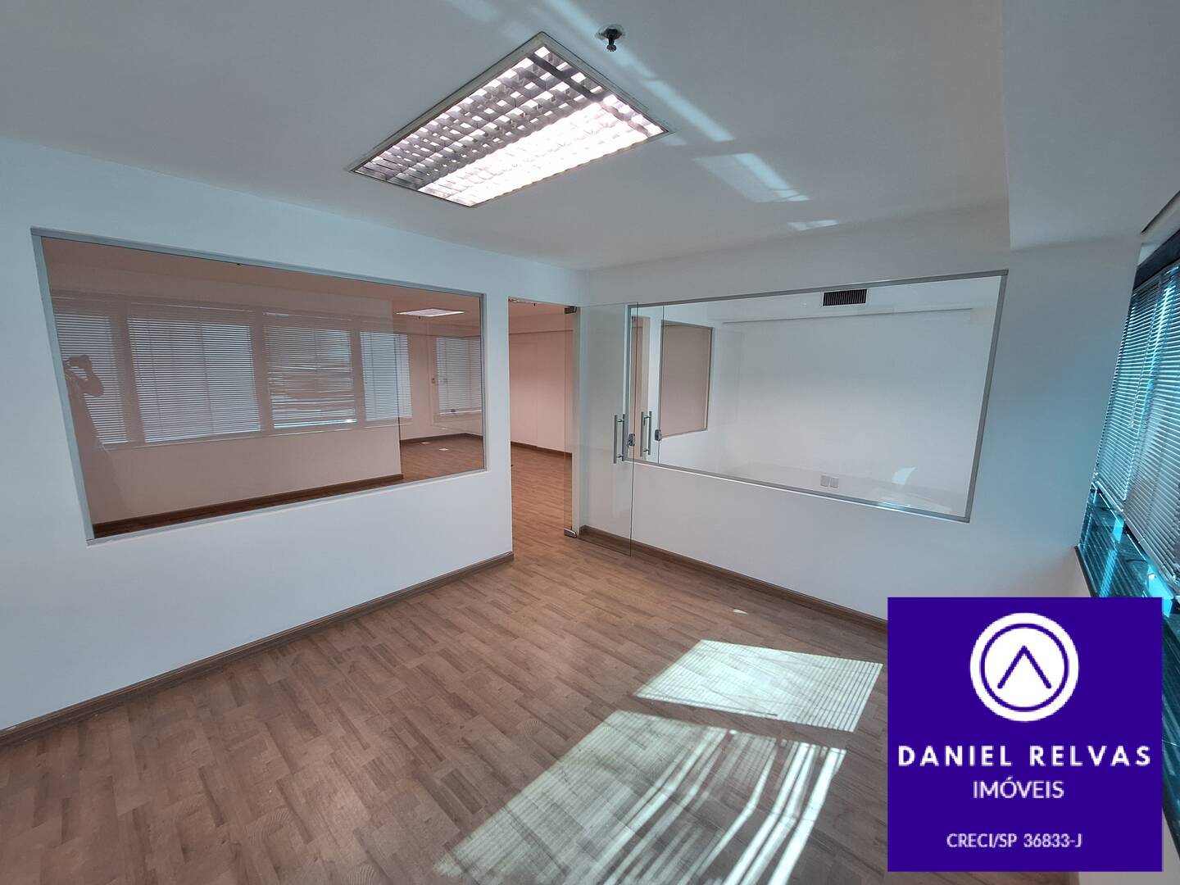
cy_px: 442
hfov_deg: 106.2
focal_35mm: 13
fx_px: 443
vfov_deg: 89.9
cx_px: 590
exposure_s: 1/40
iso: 80
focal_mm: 1.74
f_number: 2.2
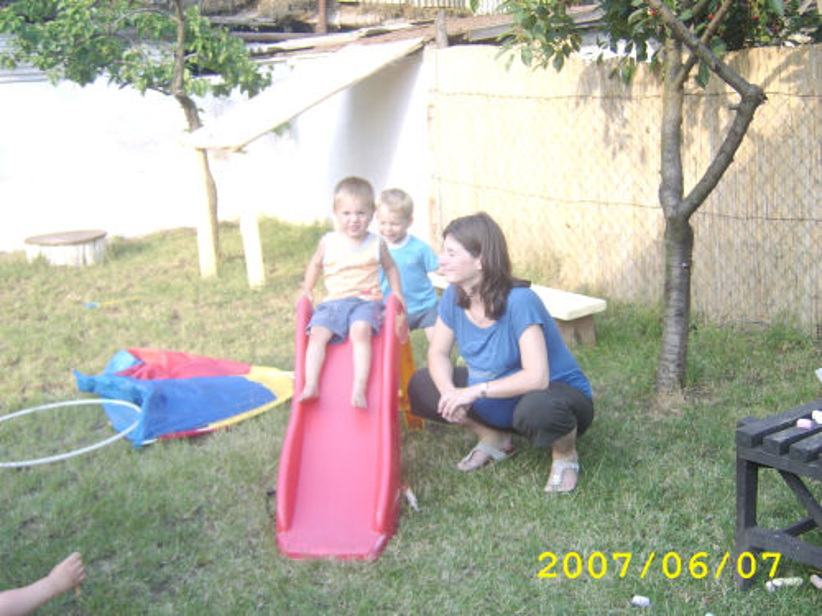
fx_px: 902
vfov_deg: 37.7
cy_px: 308
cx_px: 411
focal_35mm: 38
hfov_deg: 49.0
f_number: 2.7
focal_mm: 9.86
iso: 71
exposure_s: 1/84
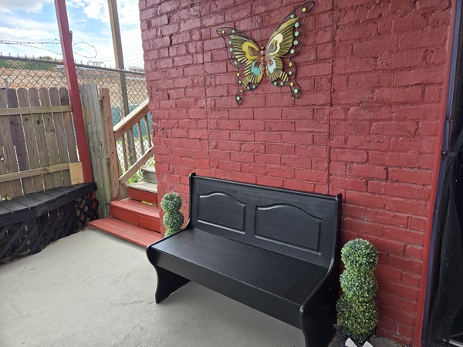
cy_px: 174
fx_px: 308
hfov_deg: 73.9
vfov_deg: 58.9
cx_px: 232
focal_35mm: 23
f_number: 1.8
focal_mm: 5.4
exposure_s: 1/257
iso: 25
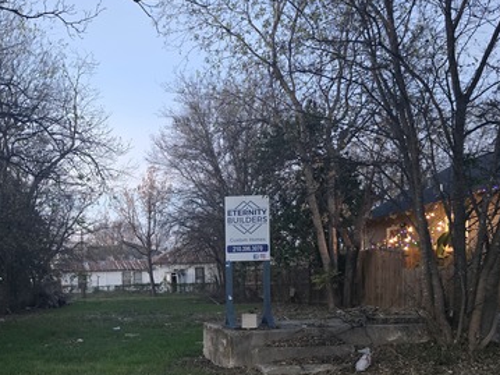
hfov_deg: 43.8
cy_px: 283
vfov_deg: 34.4
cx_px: 106
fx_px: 592
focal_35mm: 41
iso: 1250
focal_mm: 6.3
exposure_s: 1/60
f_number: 1.7
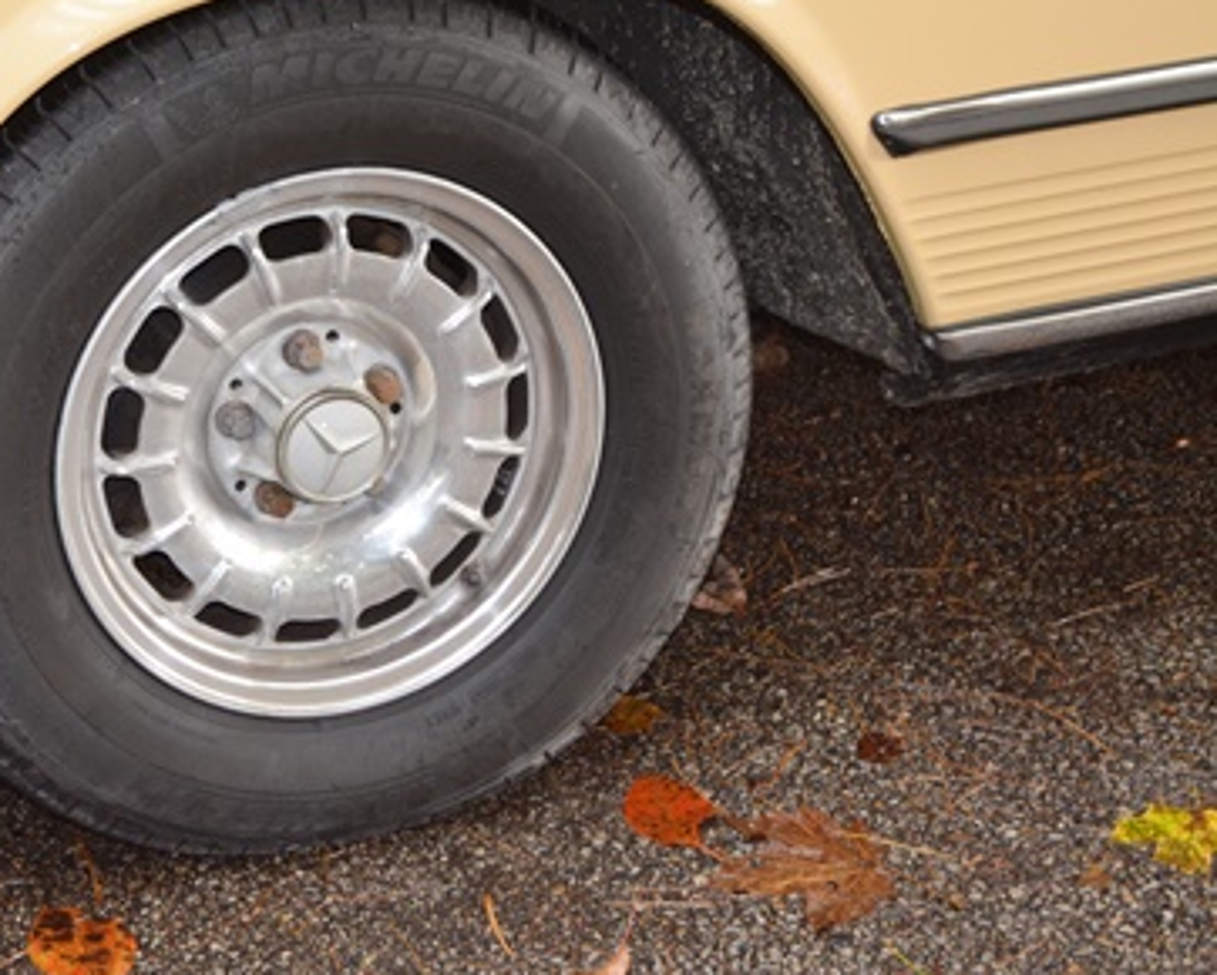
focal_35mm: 98
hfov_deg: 19.3
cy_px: 377
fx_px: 3532
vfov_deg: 15.7
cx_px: 215
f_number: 5.3
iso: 900
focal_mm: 42
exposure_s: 1/60
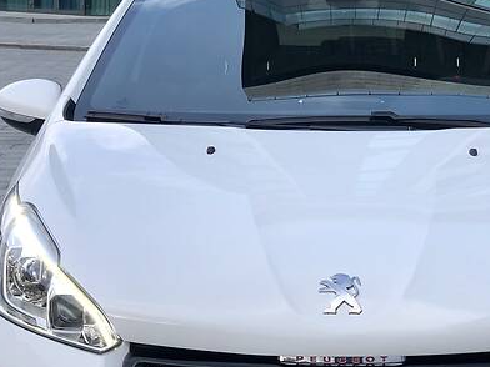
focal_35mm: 106
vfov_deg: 14.0
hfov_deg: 18.5
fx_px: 1500
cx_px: 326
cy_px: 230
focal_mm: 6
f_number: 2.4
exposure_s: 1/276
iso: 16
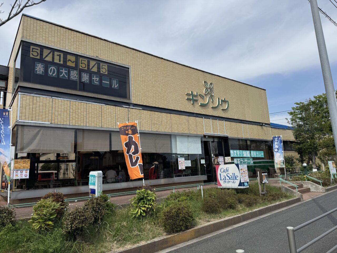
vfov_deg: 56.8
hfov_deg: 71.6
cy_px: 126
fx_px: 234
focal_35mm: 24
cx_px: 168
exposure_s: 1/4950
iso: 80
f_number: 1.78
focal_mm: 6.76
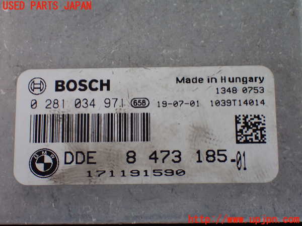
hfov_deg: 27.4
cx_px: 151
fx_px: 619
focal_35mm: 71
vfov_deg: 20.7
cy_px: 113
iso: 800
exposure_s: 1/25
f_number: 3.9
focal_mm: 12.73
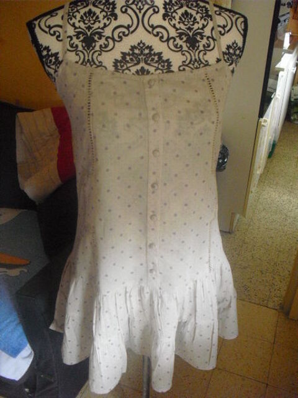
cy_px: 199
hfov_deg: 39.7
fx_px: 413
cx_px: 149
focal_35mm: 36
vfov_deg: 51.4
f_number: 3.1
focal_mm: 6.3
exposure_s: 1/40
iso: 800
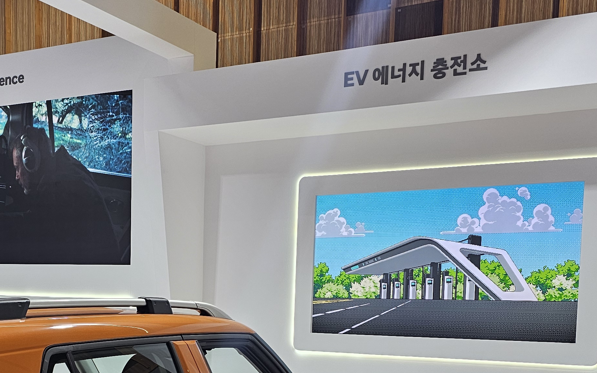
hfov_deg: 37.7
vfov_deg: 23.6
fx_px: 862
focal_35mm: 53
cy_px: 355
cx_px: 196
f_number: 1.7
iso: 80
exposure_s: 1/120
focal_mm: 6.3
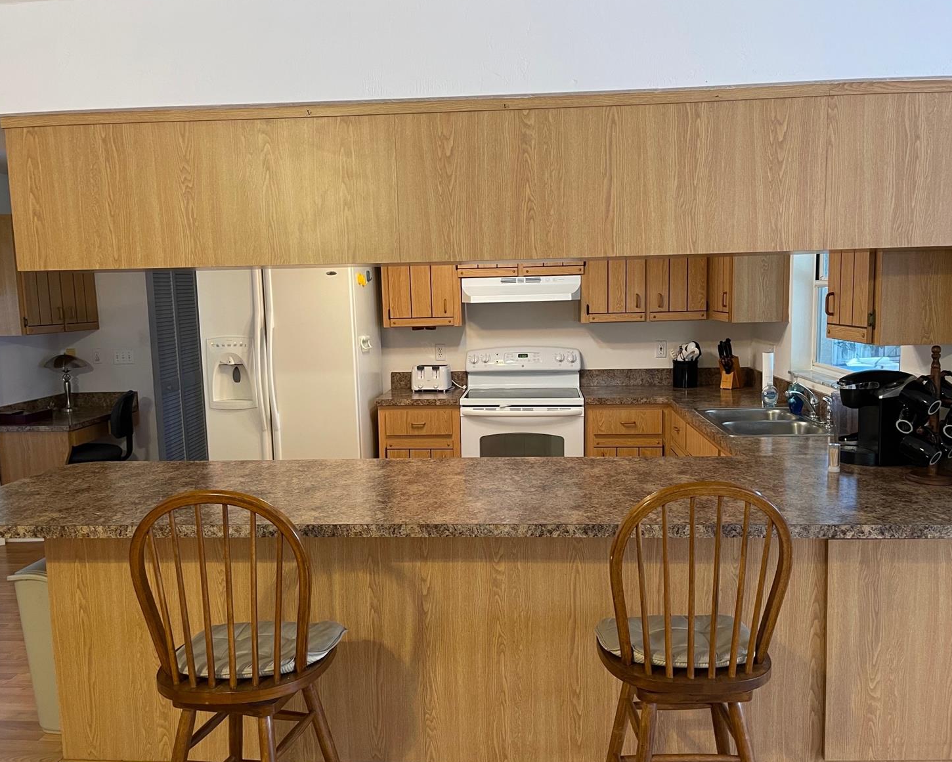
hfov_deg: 62.2
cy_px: 385
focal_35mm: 28
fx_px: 789
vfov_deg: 51.5
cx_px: 479
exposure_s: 1/60
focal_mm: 5.1
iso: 250
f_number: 1.6
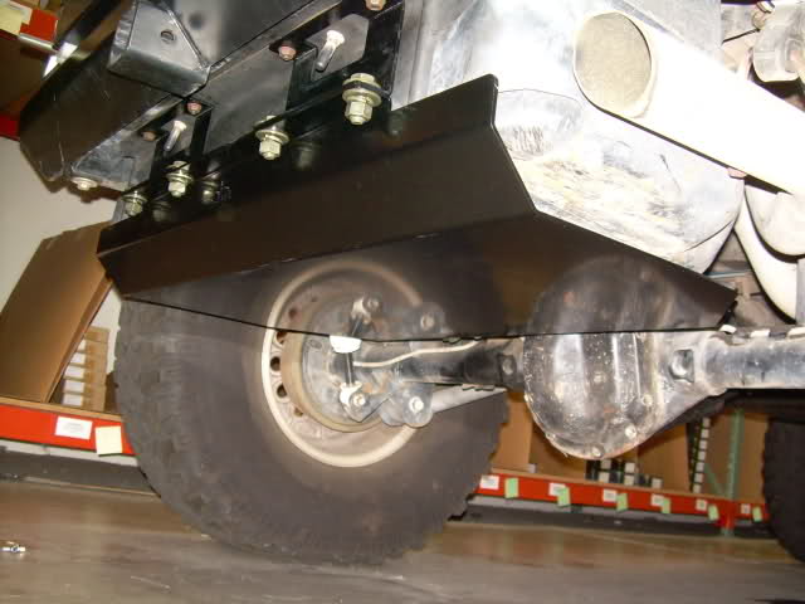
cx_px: 402
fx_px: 884
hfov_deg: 49.0
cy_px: 302
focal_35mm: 38
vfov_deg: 37.7
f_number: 2.8
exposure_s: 1/60
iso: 200
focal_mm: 6.3
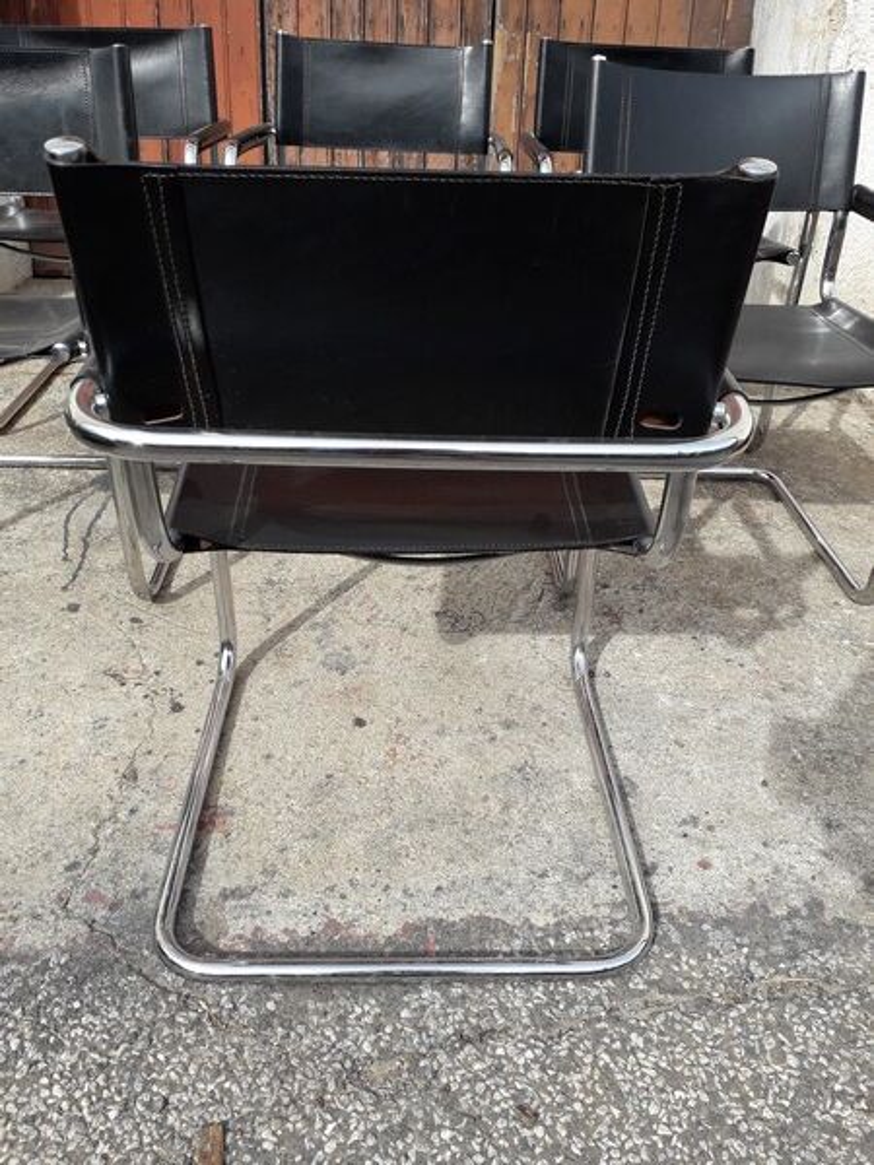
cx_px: 437
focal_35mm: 27
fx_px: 909
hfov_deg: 51.4
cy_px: 582
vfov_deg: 65.3
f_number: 1.9
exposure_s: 1/792
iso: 40
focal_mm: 3.6
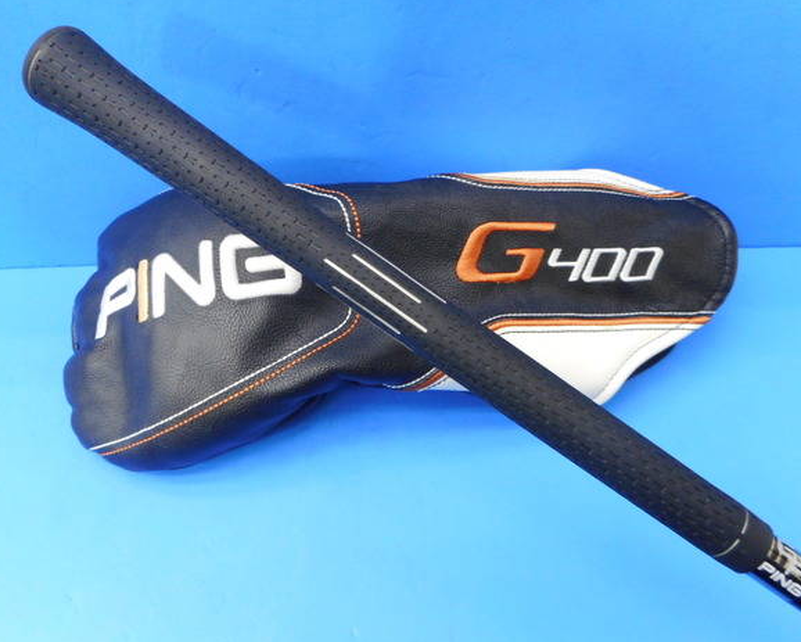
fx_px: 640
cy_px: 326
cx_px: 382
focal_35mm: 27
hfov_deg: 64.0
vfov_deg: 53.2
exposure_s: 1/30
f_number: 3.7
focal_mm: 4.5
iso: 200
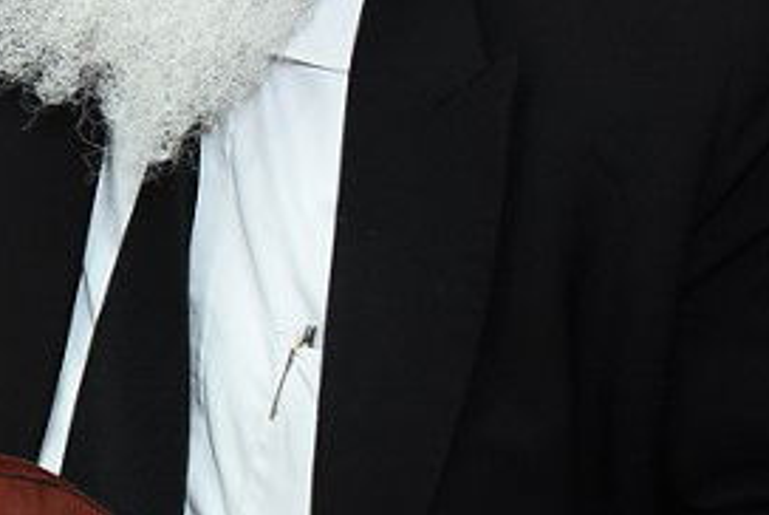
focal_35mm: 127
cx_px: -523
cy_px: -105
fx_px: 2716
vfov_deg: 10.6
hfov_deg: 14.5
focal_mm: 18
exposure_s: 1/60
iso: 400
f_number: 3.5
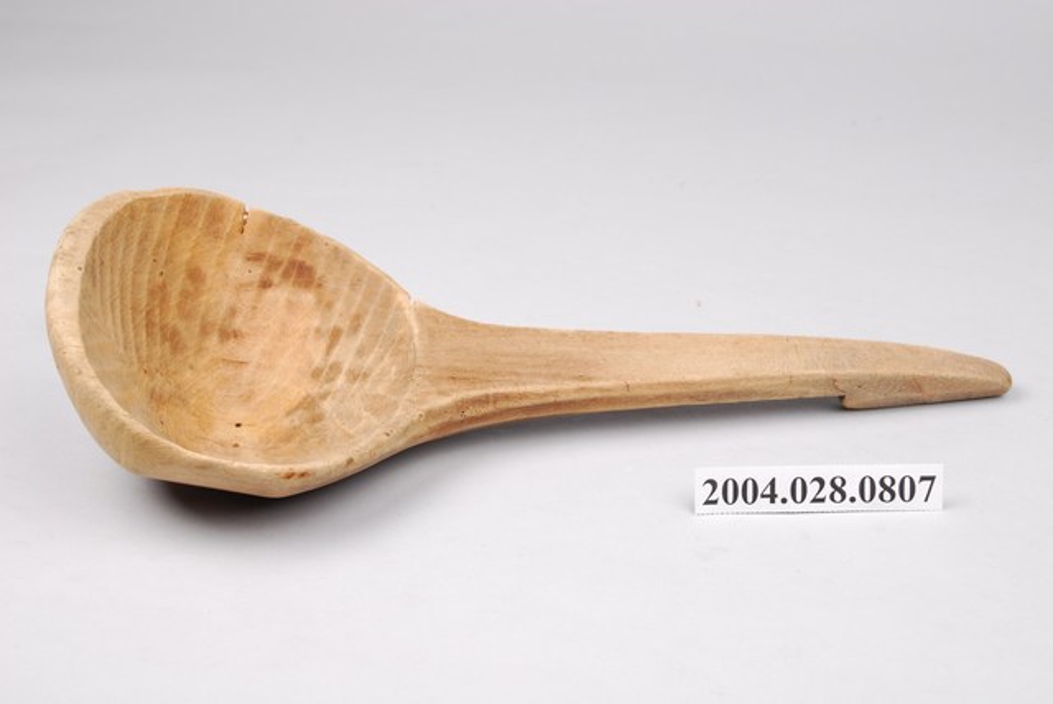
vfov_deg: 22.7
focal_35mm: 60
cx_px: 526
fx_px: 1757
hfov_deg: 33.4
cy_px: 352
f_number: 11
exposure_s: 1/125
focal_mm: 40
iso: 100
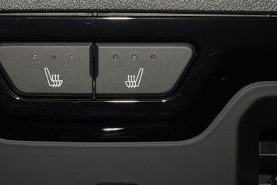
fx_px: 1285
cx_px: 94
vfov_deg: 8.2
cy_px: 68
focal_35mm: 167
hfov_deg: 12.3
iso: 100
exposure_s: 1/125
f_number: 8
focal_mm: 70
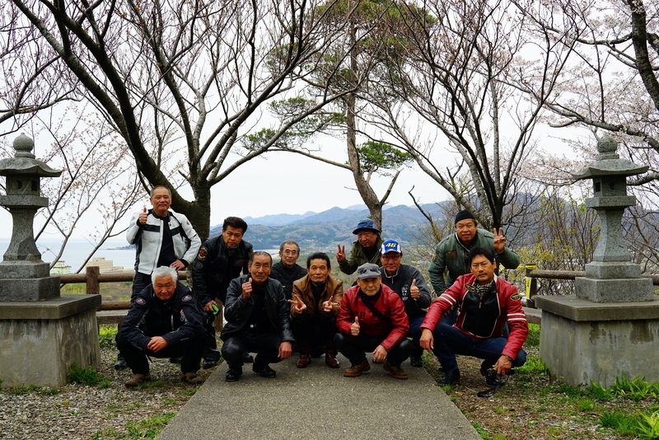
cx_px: 330
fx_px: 641
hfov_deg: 54.4
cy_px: 220
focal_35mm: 35
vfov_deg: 37.9
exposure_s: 1/100
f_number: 8
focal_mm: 35
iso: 100
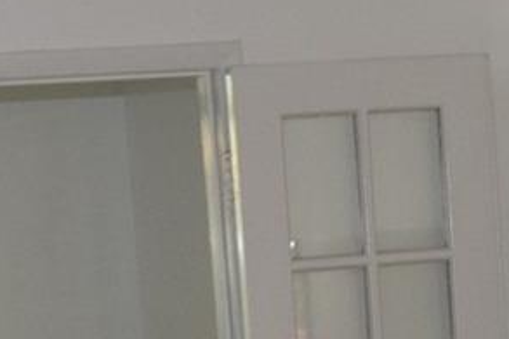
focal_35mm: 164
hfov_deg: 12.5
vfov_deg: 8.1
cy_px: 602
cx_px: 191
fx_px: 2317
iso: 800
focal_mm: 20
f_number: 5.6
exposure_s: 1/125
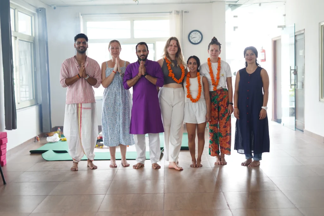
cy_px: 108
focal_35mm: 50
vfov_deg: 27.0
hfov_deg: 39.6
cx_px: 162
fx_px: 450
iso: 320
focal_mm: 50
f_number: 2
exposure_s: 1/200
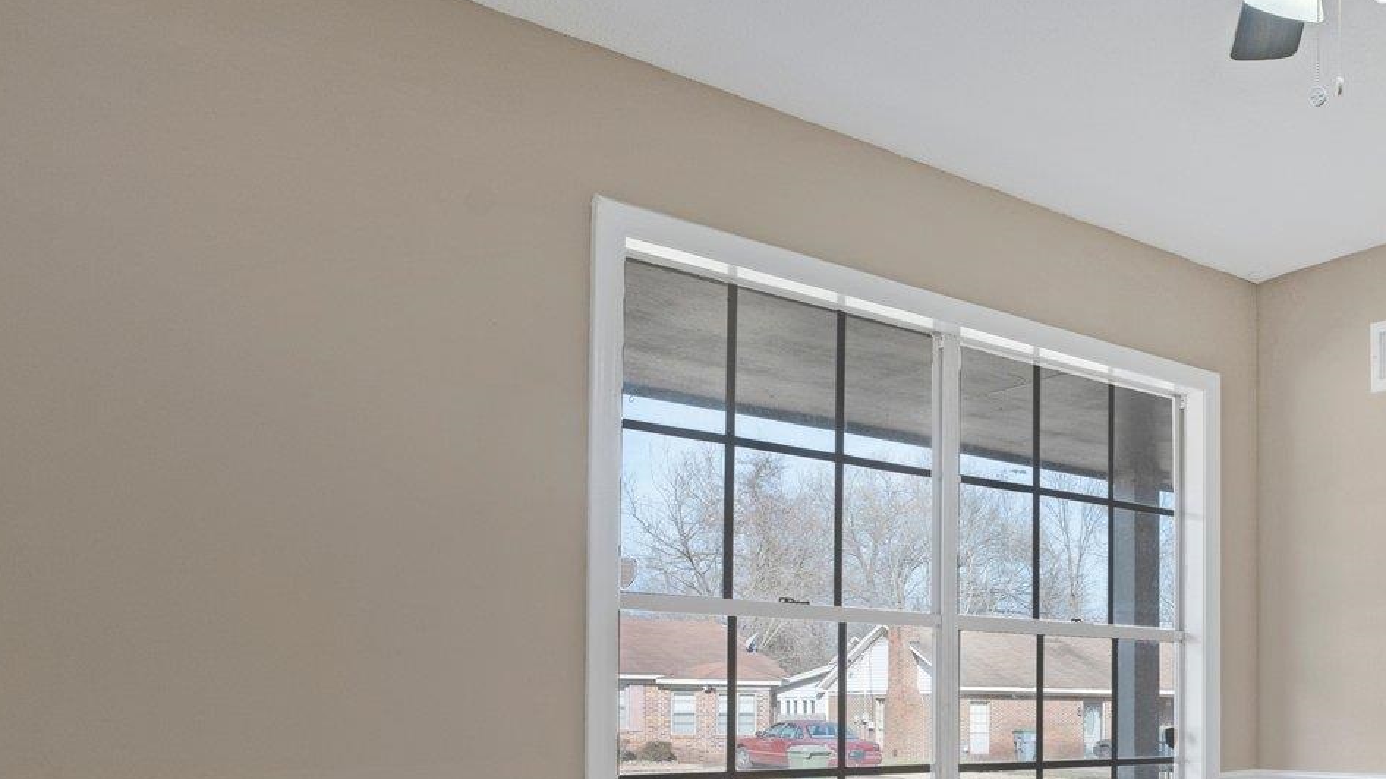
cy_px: 686
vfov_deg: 32.7
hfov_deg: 47.5
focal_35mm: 34
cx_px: 1389
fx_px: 1266
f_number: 8
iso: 400
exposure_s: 1/50
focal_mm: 15.2
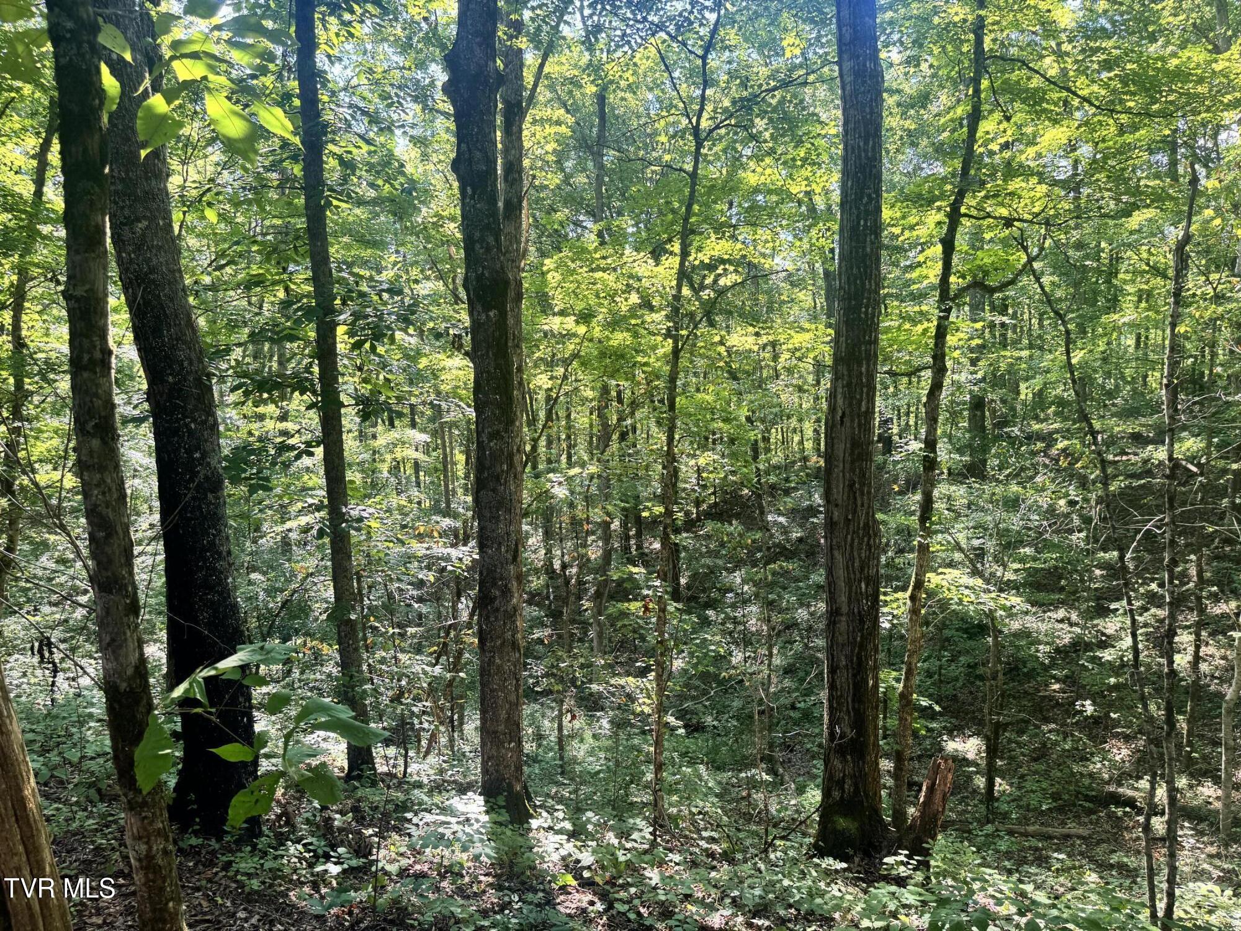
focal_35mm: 24
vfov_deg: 56.8
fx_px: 860
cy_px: 466
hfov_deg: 71.6
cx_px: 620
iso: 80
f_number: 1.78
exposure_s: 1/121
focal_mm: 6.76
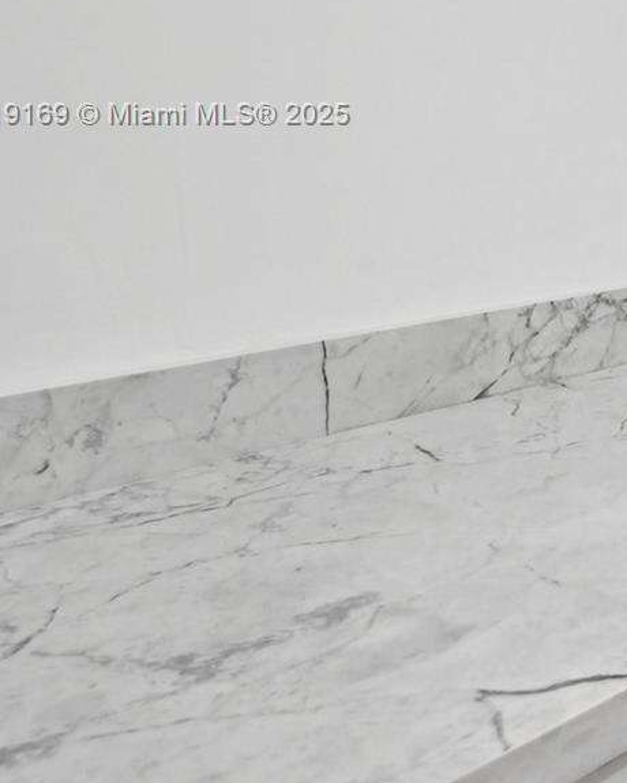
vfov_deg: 37.5
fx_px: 1089
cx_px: 1003
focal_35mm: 47
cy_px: 117
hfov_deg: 23.6
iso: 220
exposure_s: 1/20
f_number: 8
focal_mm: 18
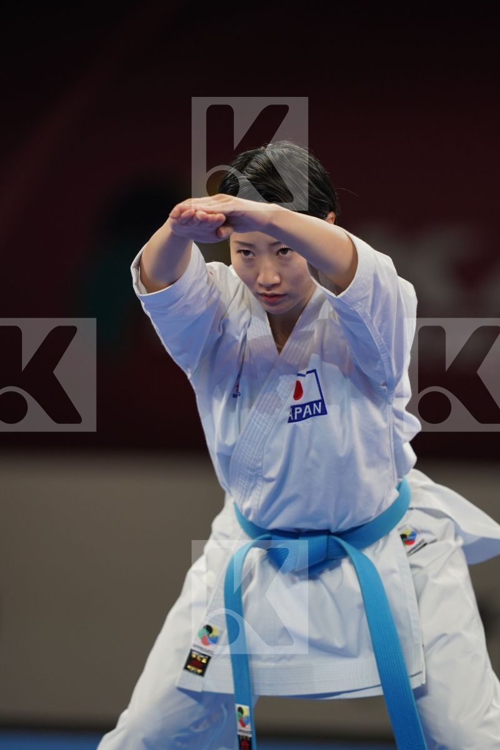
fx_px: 8333
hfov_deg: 3.4
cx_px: 250
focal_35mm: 400
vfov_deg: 5.2
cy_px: 375
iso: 800
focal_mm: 400
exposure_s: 1/500
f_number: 2.8
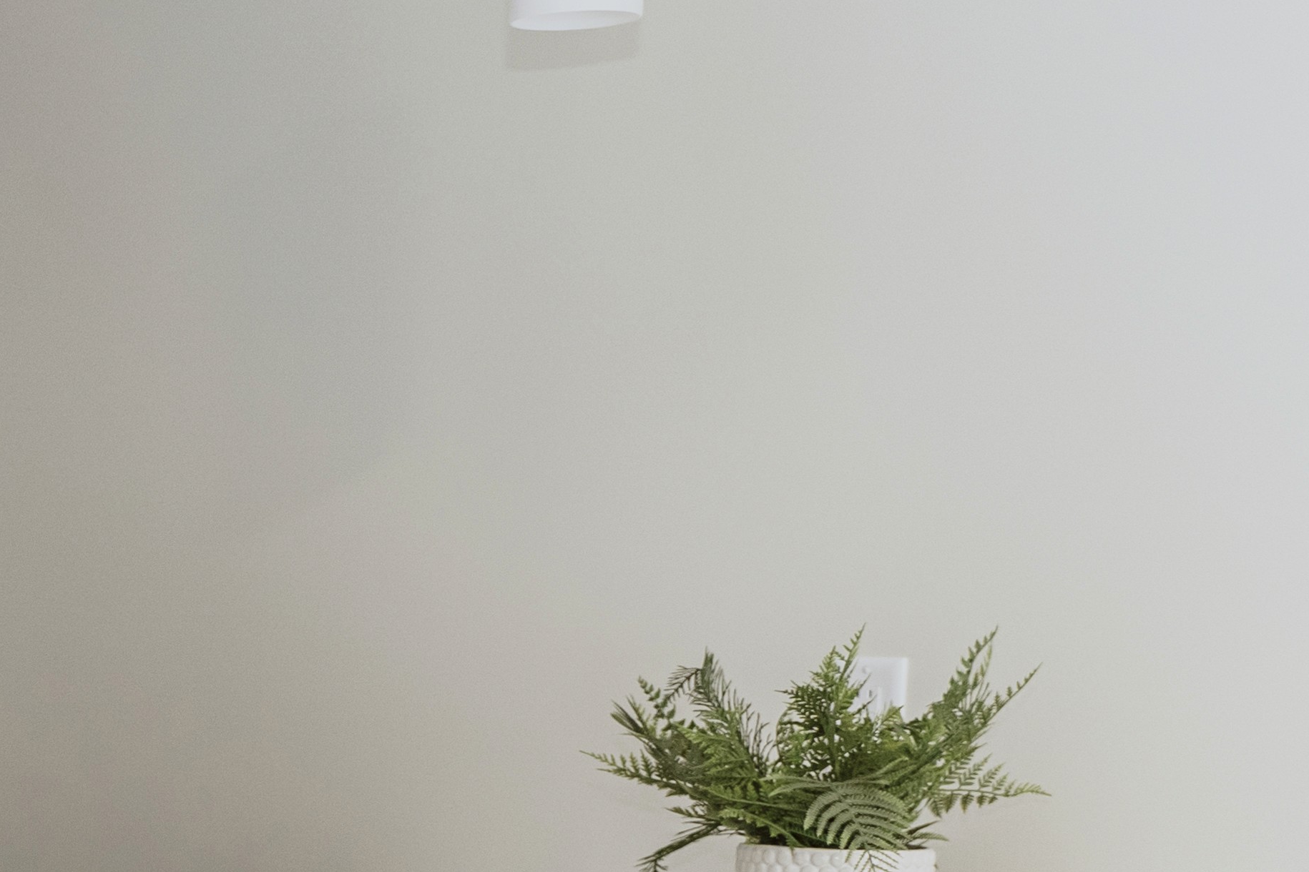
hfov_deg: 19.4
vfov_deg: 14.7
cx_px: -714
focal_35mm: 90
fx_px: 3272
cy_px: 1022
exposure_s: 1/250
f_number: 2.8
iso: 800
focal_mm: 28
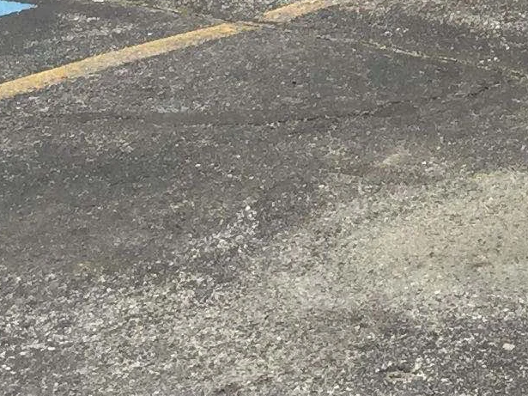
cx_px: 833
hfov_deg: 12.1
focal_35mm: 154
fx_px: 2349
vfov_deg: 8.8
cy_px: -526
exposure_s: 1/2825
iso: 32
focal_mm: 4.15
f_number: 2.2
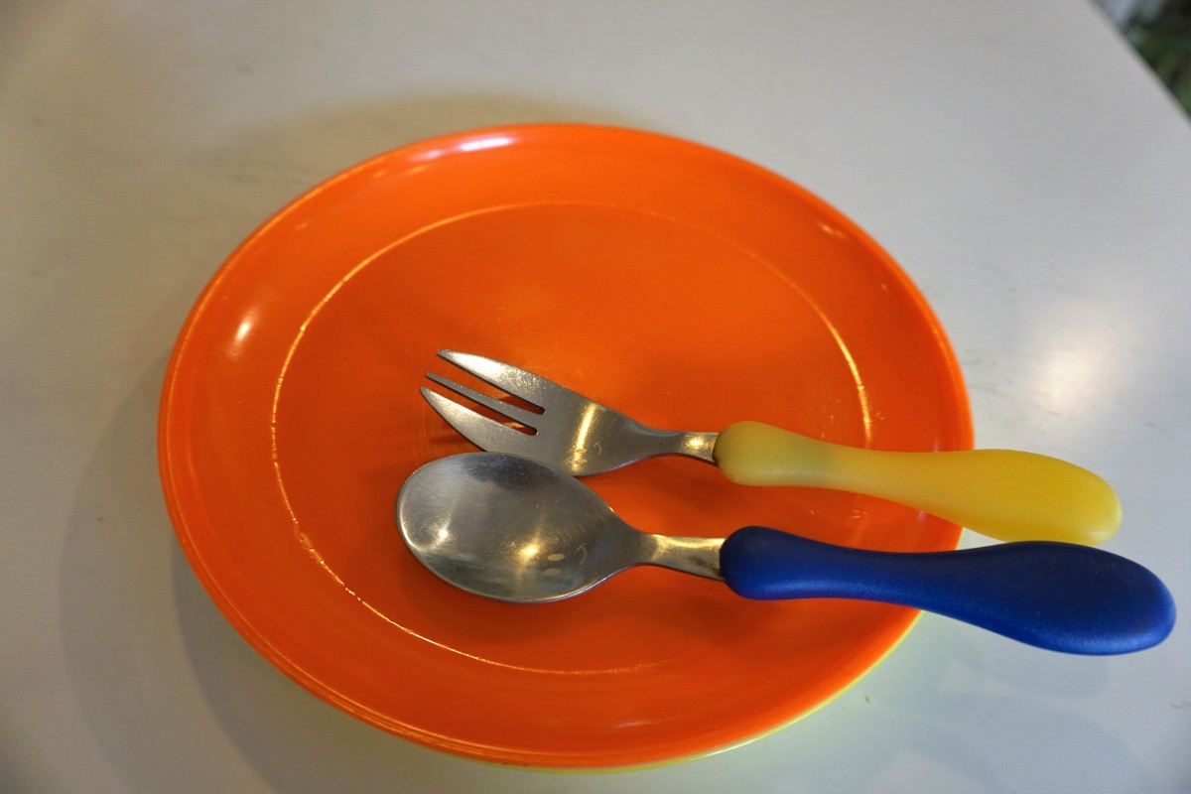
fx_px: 794
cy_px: 397
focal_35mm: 24
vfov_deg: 53.1
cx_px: 596
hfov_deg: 73.7
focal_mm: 16
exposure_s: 1/60
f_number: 4
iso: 250
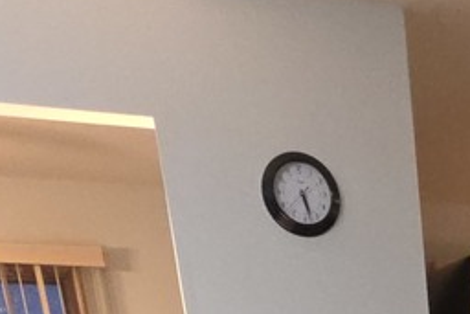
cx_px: 683
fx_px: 993
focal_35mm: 76
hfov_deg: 22.4
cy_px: 824
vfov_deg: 12.5
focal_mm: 2.2
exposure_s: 1/60
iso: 320
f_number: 1.9
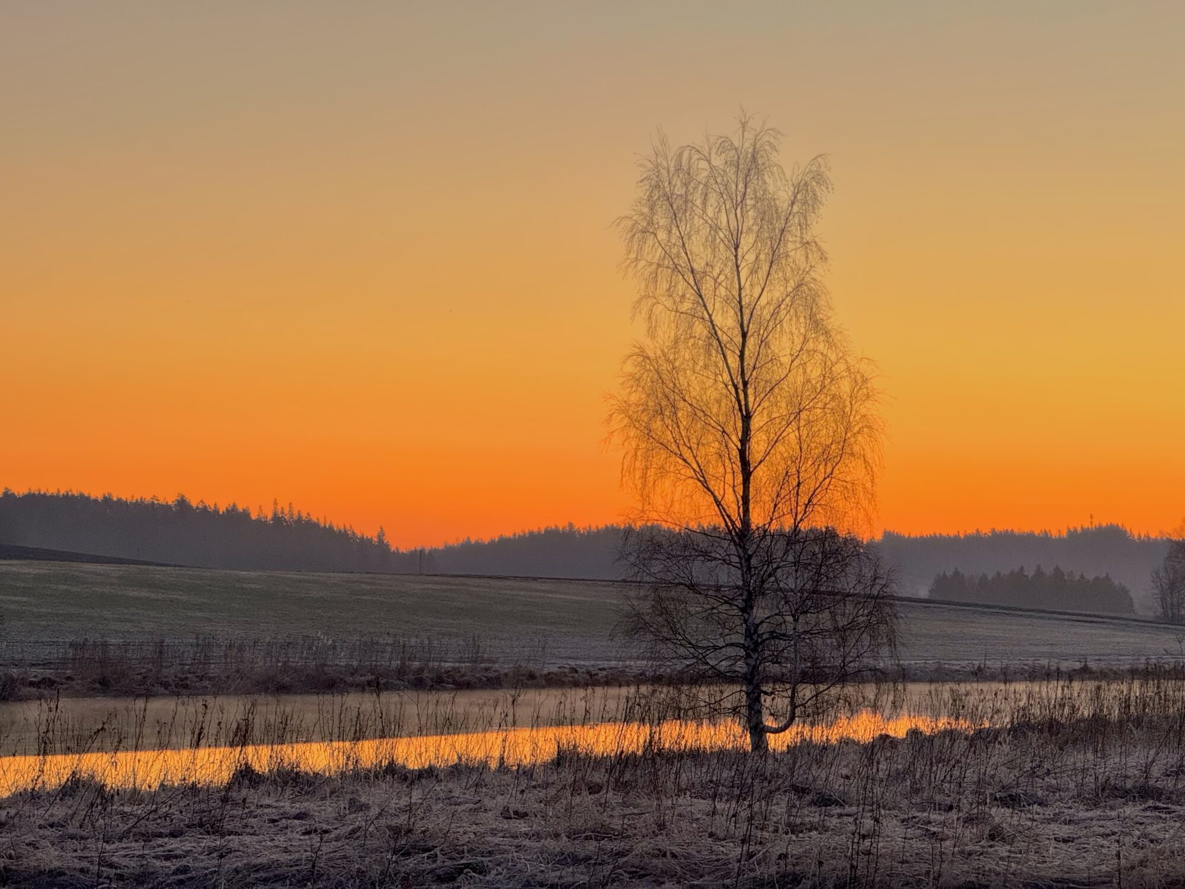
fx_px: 4108
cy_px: 444
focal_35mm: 120
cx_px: 592
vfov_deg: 12.3
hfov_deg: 16.4
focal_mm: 15.66
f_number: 2.8
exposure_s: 1/60
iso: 250
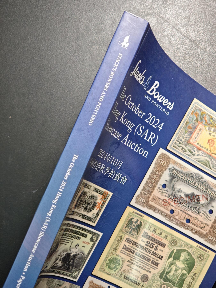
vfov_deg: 32.2
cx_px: 108
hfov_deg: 24.4
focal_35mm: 60
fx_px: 499
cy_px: 144
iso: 800
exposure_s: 1/66.1
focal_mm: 9
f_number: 2
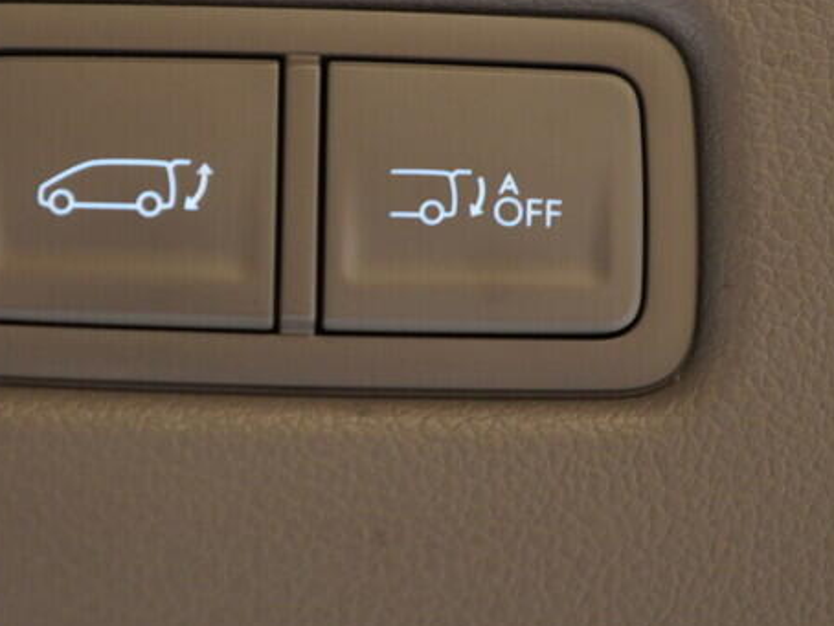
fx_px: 1880
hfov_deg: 24.9
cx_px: 268
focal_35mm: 78
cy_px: 236
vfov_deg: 18.9
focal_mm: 24
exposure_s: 1/40
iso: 320
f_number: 2.8
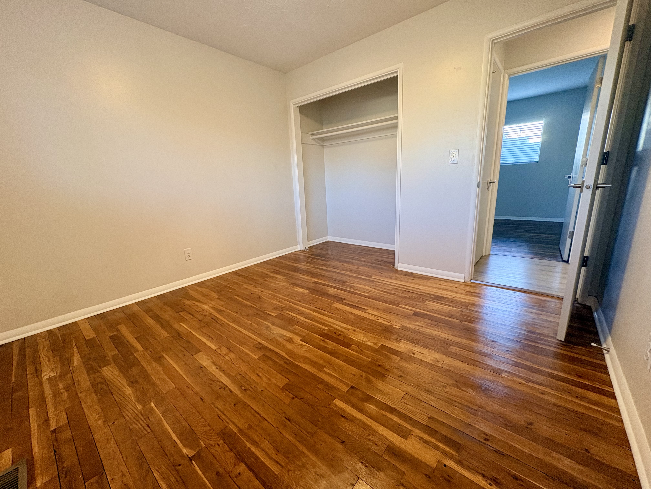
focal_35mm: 14
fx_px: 263
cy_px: 244
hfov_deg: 102.1
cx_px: 326
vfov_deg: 85.7
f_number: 2.2
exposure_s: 1/60
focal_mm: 2.22
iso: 200
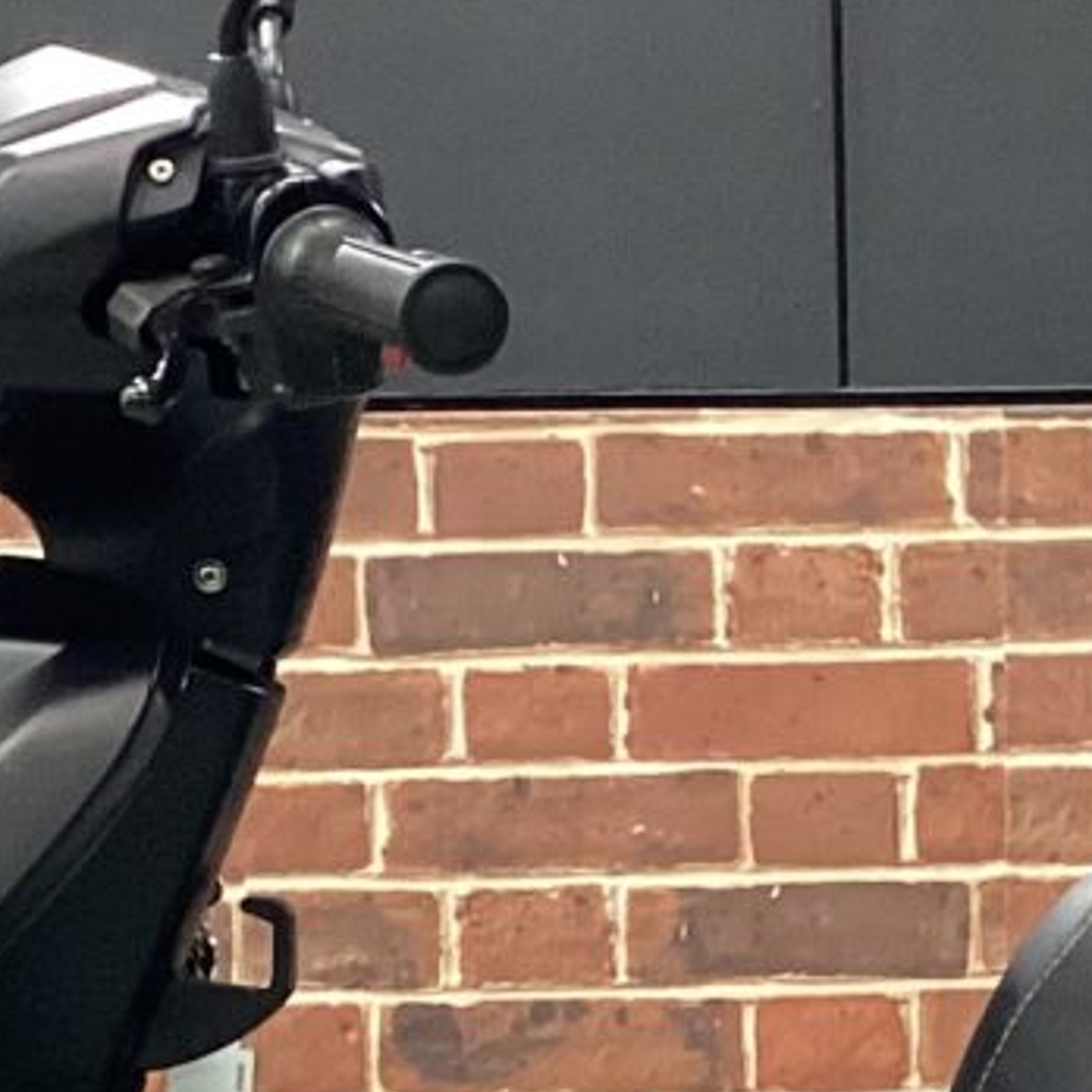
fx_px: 5389
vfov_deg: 11.5
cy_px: 1036
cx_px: 1136
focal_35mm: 151
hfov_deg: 11.4
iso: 250
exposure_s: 1/40
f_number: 2.4
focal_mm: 3.3
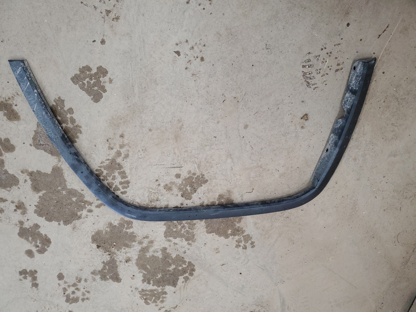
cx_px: 208
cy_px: 156
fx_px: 312
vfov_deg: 53.1
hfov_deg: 67.3
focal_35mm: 26
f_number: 1.5
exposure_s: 1/60.2
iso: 175
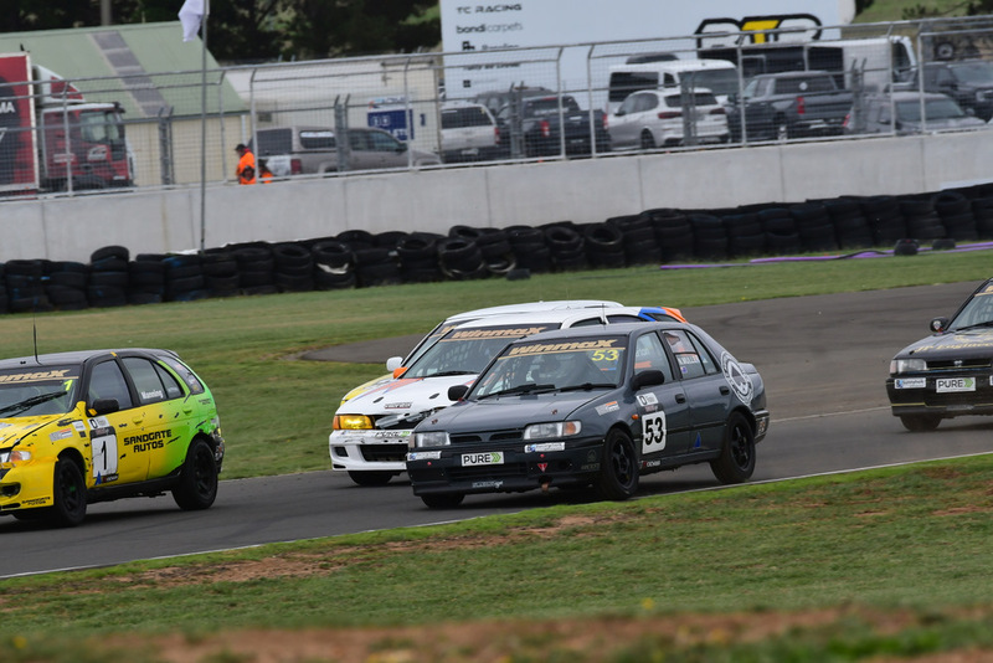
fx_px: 14900
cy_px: 332
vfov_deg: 2.5
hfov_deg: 3.8
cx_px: 496
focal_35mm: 540
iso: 500
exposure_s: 1/640
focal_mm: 360
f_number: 10
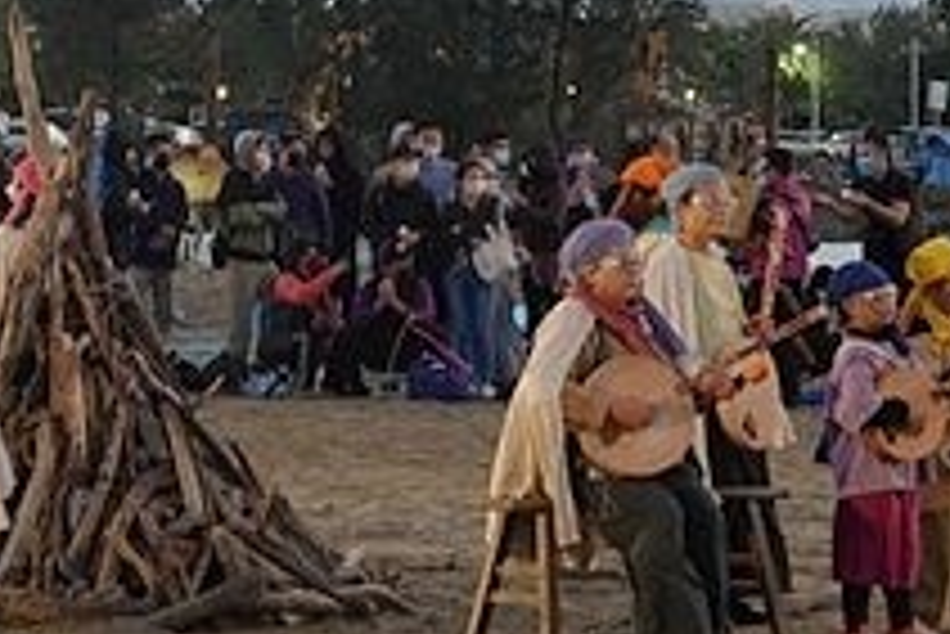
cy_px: -74
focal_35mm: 209
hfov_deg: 9.8
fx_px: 5519
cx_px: 243
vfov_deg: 6.6
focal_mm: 24.84
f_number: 4
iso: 800
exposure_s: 1/25
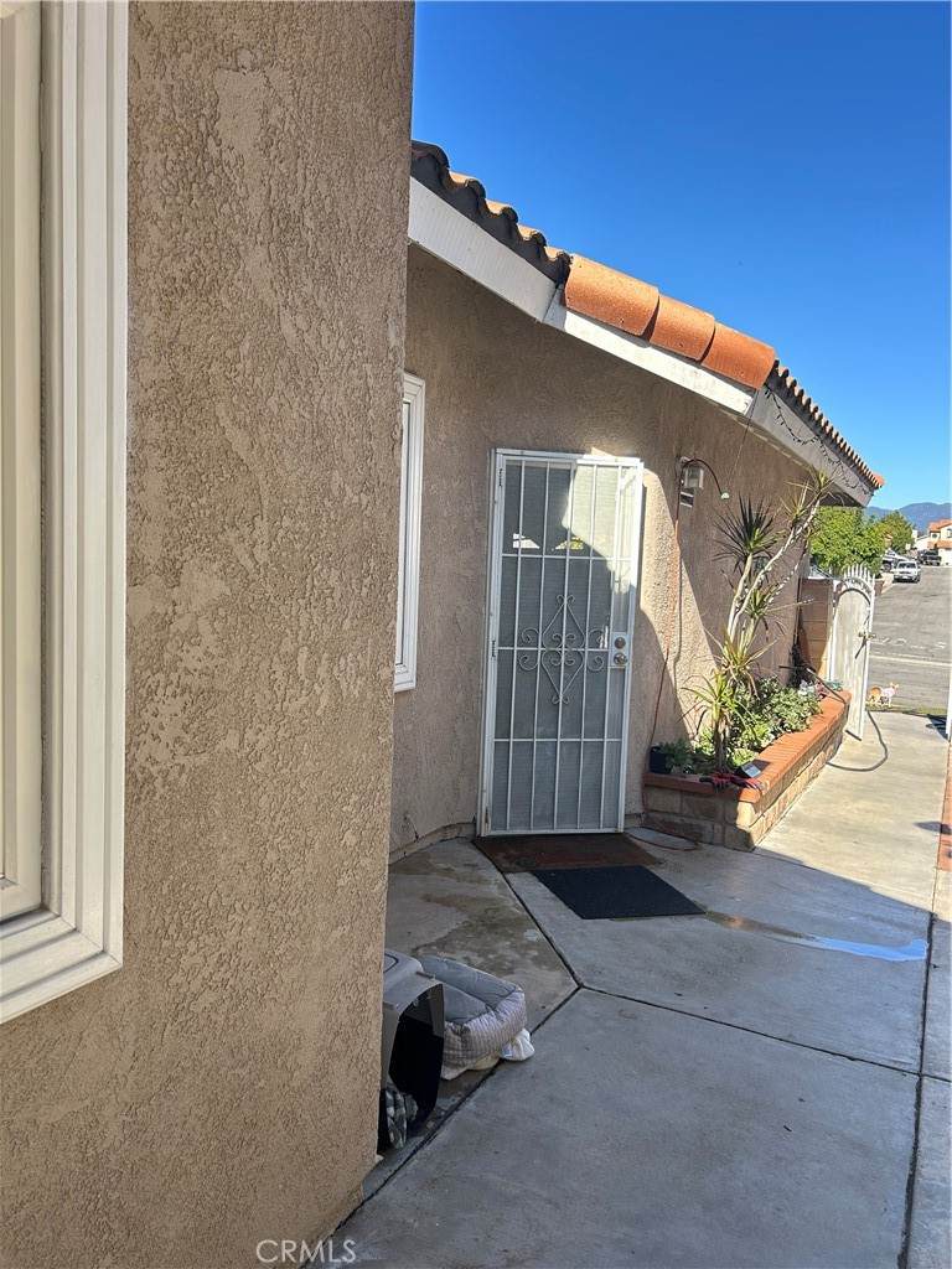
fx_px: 953
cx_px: 476
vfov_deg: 67.3
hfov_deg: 53.1
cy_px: 634
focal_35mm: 26
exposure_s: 1/1079
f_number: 1.5
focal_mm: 5.7
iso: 50
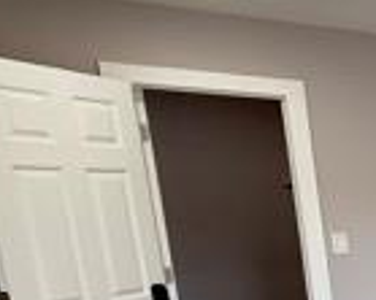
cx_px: 836
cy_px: 324
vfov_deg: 22.9
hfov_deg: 16.8
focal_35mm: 63
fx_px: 701
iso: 160
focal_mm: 2.22
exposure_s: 1/99
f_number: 2.2
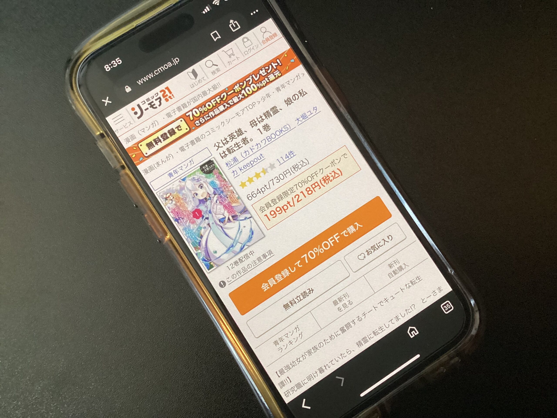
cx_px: 278
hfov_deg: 58.4
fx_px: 499
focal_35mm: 31
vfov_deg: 45.4
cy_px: 209
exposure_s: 1/60
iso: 320
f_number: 2.4
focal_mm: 3.3
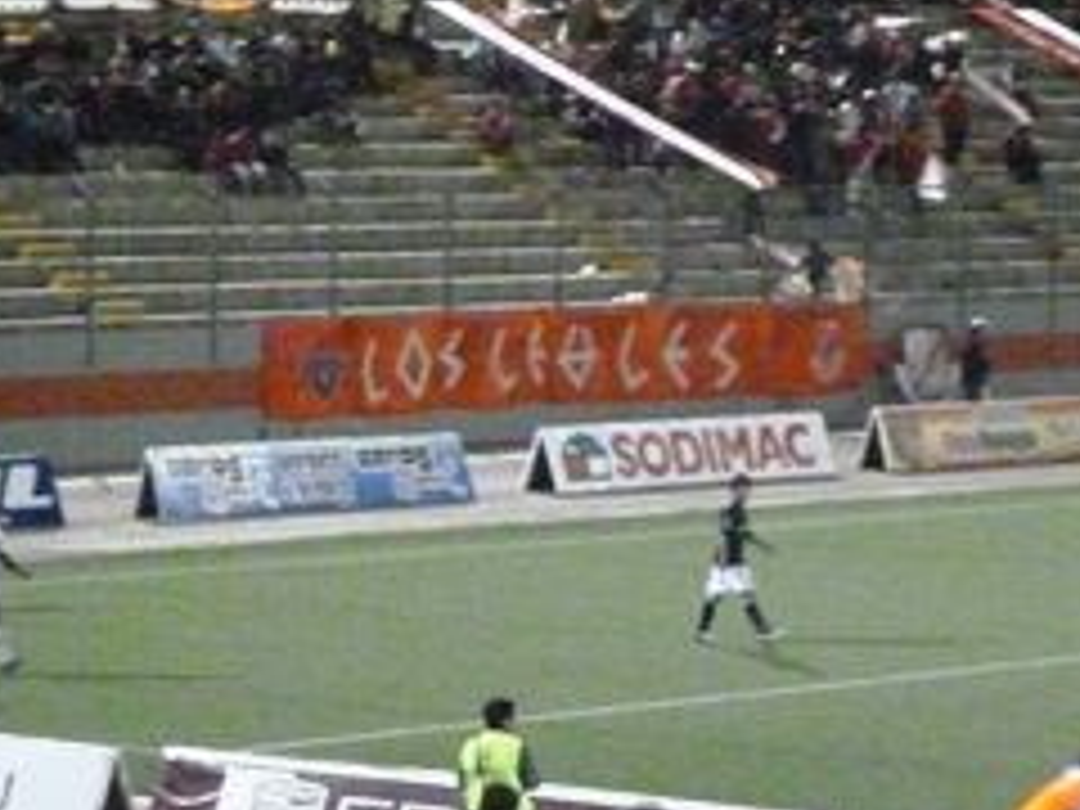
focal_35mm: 209
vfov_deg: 7.1
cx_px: 396
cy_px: 364
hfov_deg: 9.5
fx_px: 6521
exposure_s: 1/15
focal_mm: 20
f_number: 6.5
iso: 1600
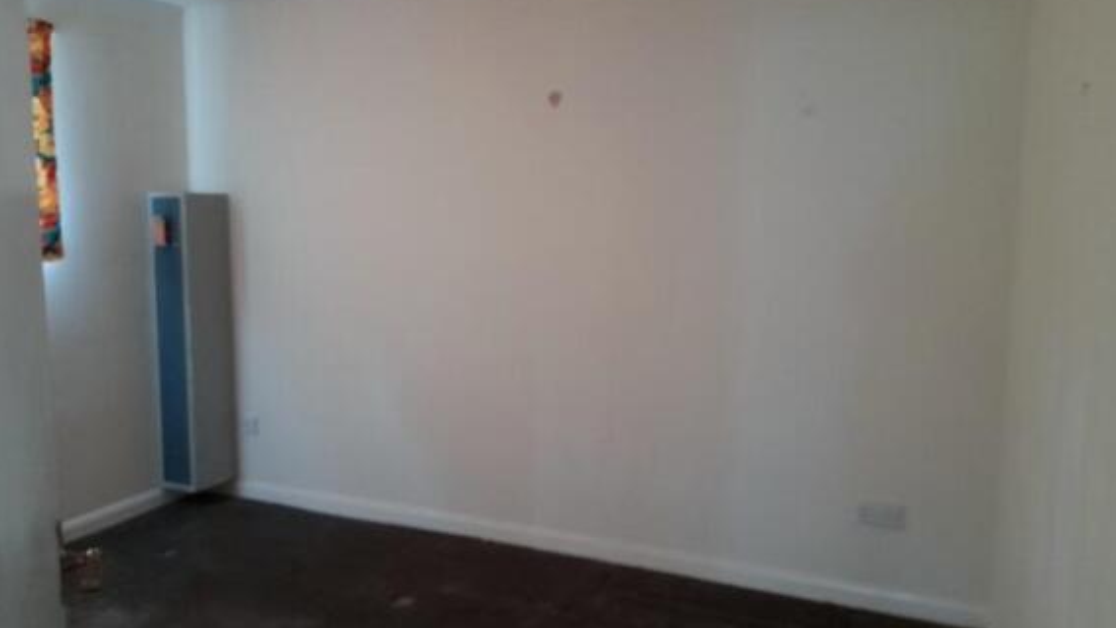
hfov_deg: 67.9
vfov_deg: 41.5
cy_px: 306
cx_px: 566
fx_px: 829
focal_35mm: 28
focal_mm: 4.6
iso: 1000
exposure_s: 1/10
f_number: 2
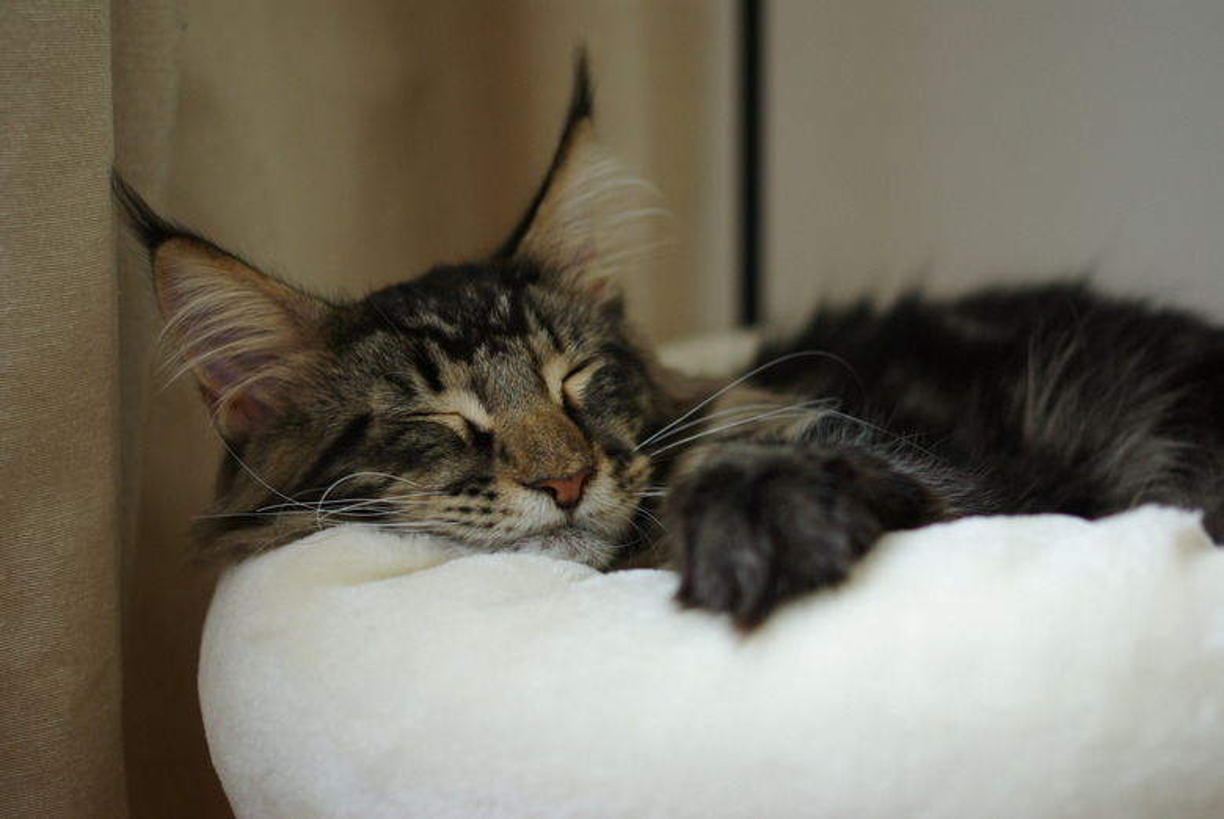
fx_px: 1787
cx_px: 612
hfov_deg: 37.8
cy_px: 410
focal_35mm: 52
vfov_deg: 25.8
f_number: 2.4
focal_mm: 35
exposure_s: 1/60
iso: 400
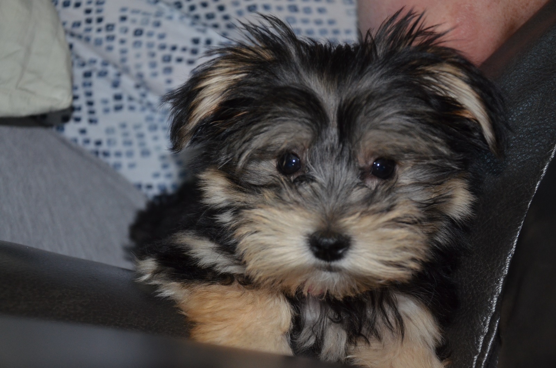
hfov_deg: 28.1
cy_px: 184
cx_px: 278
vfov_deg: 18.8
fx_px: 1109
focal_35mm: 72
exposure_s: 1/60
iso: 800
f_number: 4.8
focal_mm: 48
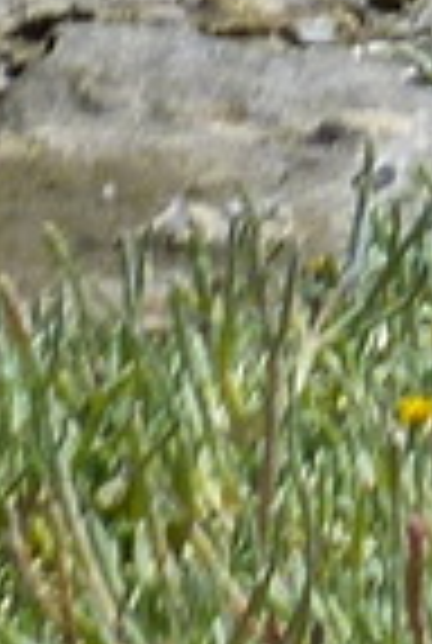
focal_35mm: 2321
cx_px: 1328
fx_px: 41574
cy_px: -829
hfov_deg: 0.6
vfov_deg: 0.9
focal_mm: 36
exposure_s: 1/200
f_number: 5.9
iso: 80
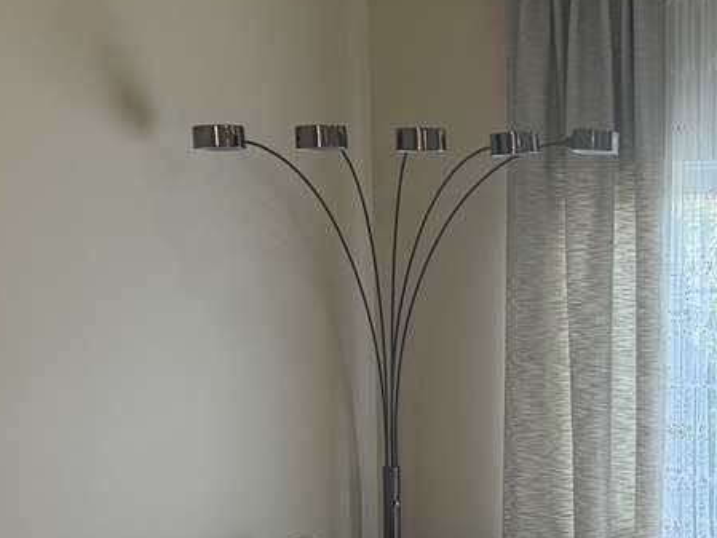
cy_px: 536
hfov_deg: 24.5
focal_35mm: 77
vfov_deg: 18.6
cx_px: 671
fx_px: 1595
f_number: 1.78
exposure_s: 1/146
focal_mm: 6.76
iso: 200
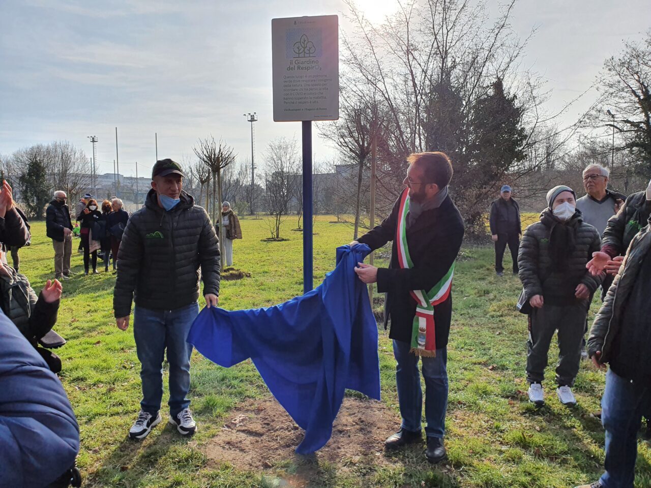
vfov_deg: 53.1
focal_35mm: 26
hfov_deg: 67.3
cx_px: 326
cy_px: 244
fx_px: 489
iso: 50
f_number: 2.4
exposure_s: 1/1900
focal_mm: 4.32
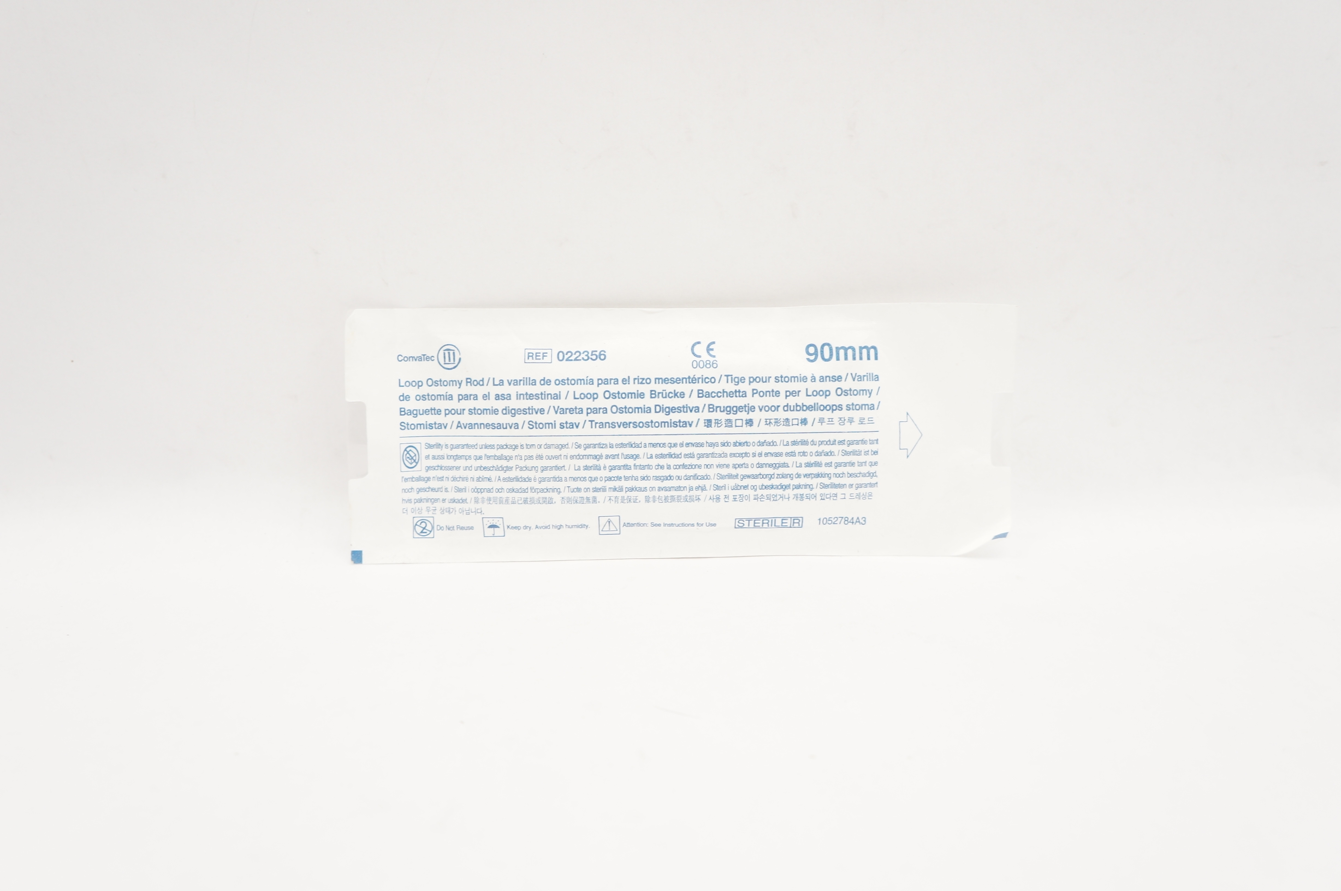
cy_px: 446
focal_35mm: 33
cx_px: 670
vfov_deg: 39.9
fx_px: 1228
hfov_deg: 57.3
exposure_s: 1/60
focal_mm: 22
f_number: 5.6
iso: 400
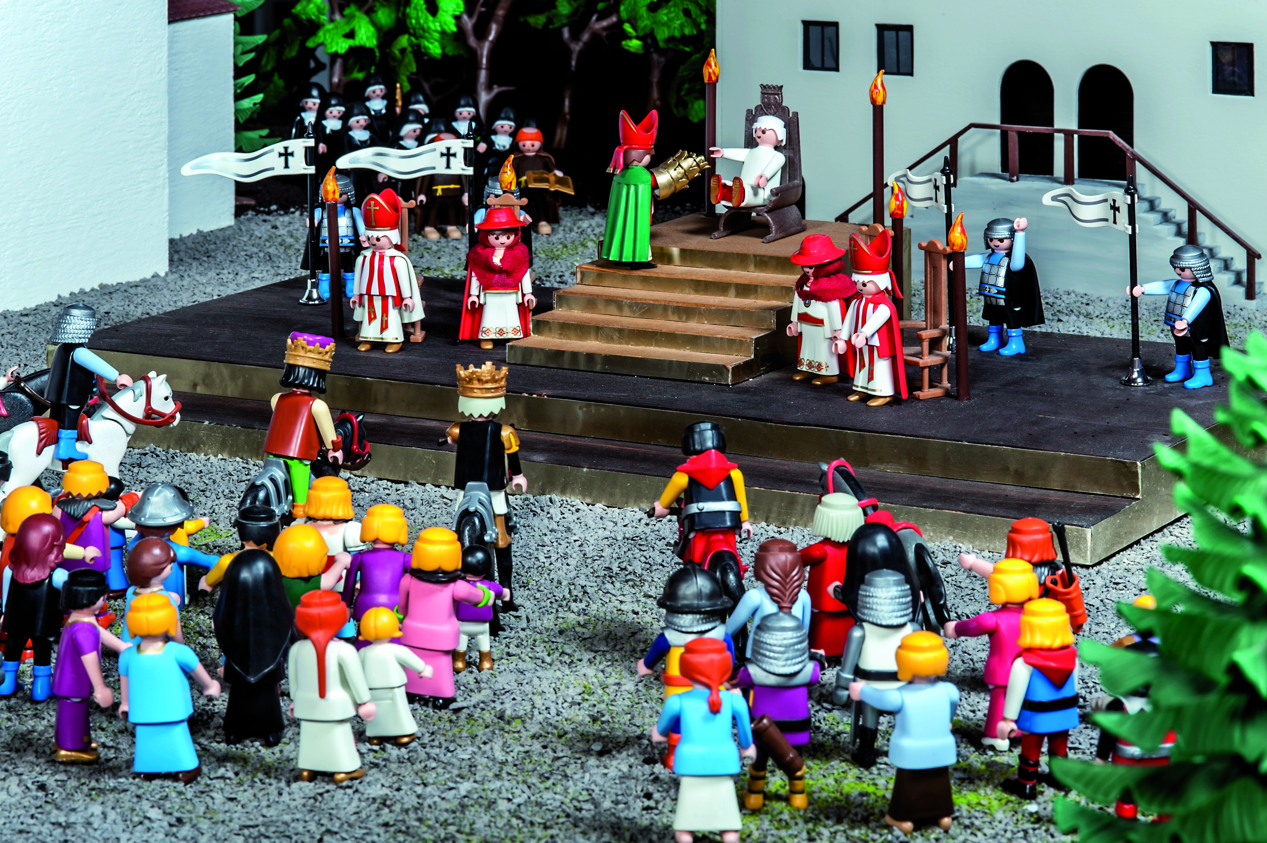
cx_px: 634
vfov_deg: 13.0
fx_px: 3693
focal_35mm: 105
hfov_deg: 19.5
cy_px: 422
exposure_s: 1/250
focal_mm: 105
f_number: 22
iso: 100
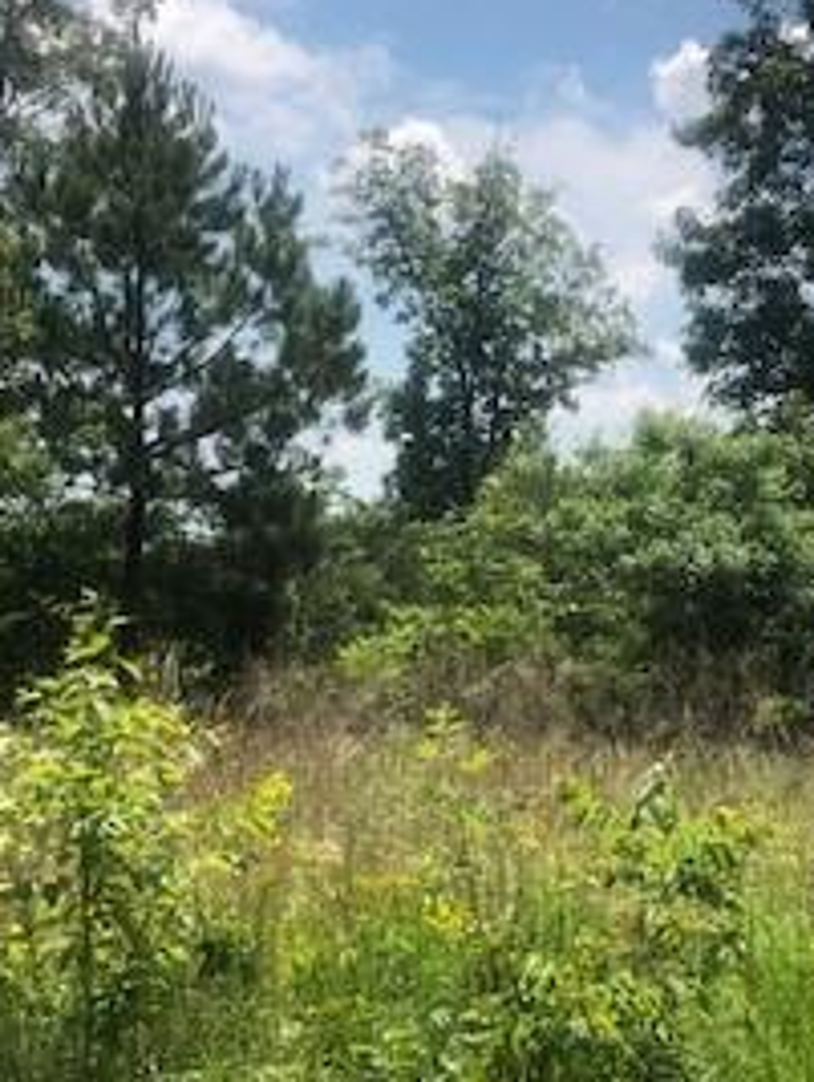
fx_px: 2096
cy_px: 628
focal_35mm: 67
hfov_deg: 21.9
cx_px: 551
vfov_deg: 28.9
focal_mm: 4
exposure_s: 1/1919
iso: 20
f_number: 1.8
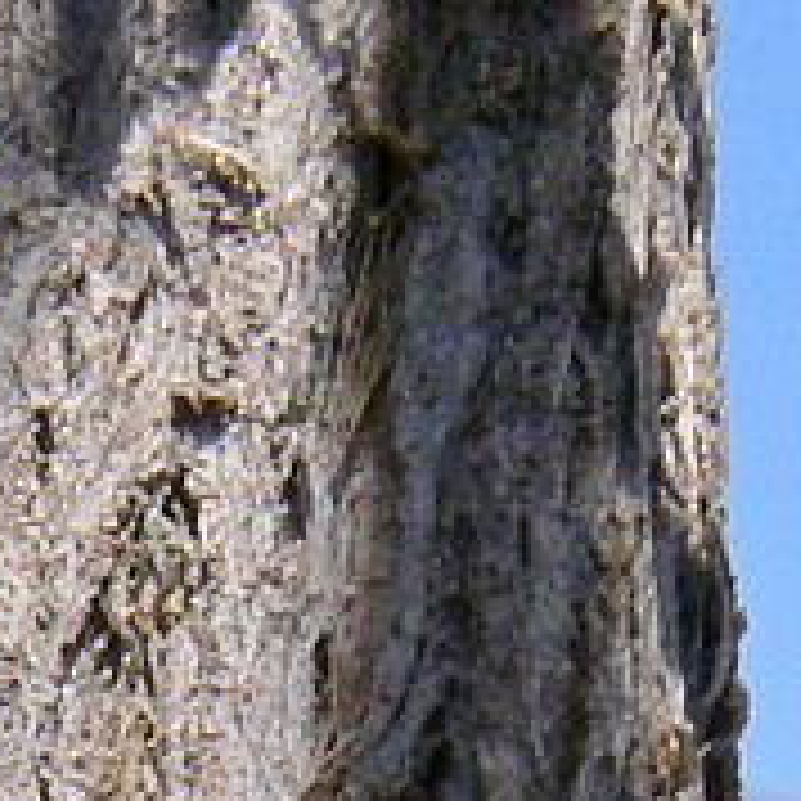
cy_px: 1750
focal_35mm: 244
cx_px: -81
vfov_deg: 6.9
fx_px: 6388
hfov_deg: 7.1
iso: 100
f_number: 11
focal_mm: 7.4
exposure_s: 1/200
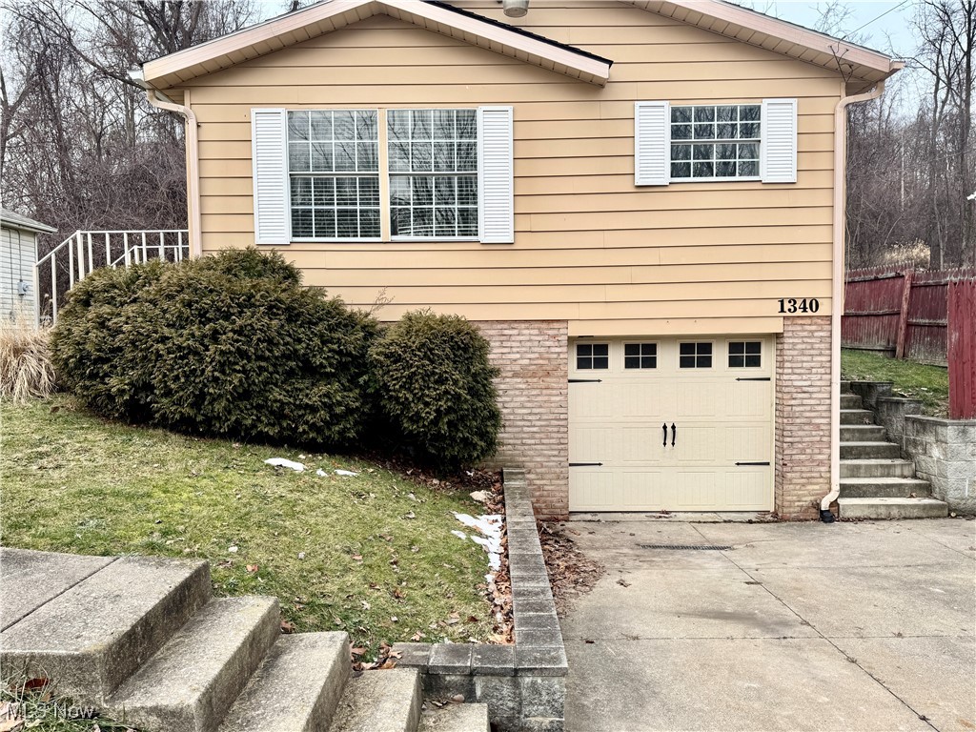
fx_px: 677
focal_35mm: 24
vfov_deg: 56.8
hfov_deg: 71.6
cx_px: 488
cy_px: 366
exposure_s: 1/707
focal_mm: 6.76
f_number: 1.78
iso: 80
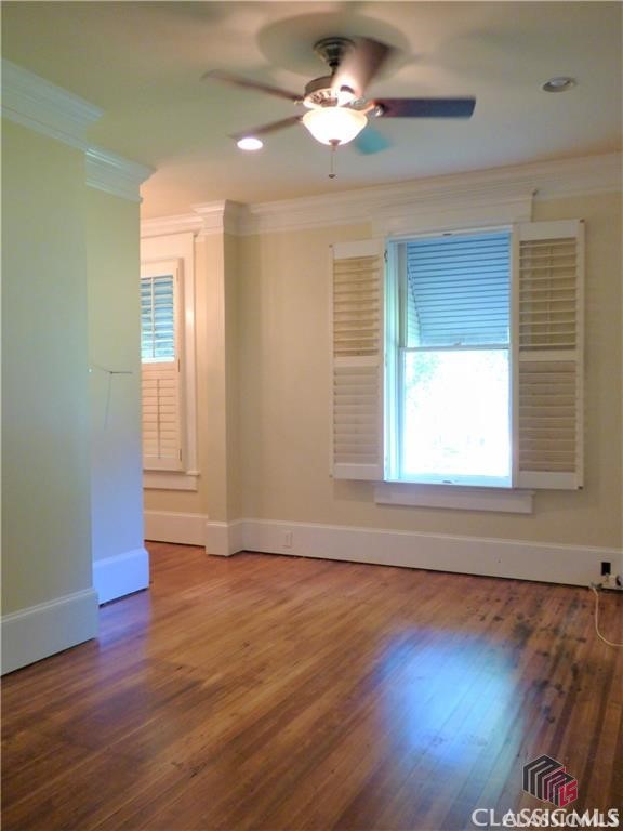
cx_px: 312
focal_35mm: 30
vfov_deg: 60.0
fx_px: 720
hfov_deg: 46.8
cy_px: 416
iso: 400
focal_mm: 5.29
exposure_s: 1/40
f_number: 3.3
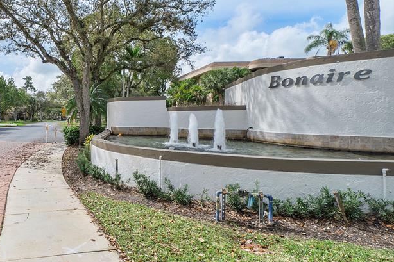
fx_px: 274
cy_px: 115
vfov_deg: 51.1
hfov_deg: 63.9
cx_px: 67
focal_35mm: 25
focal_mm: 10
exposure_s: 1/160
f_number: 11
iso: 100
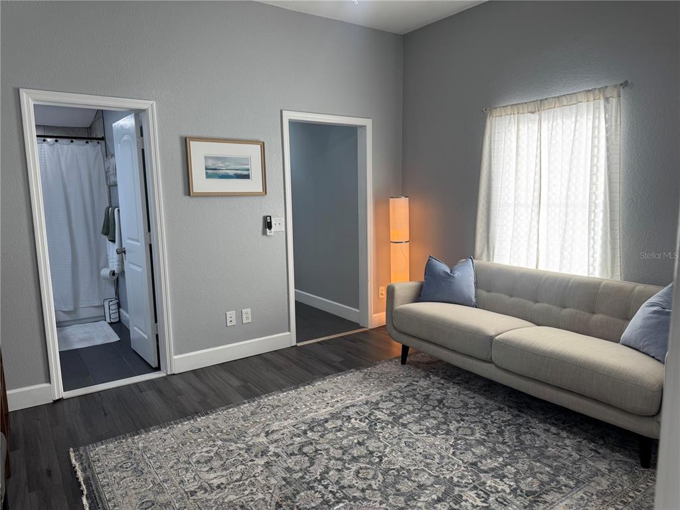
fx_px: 471
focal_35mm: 24
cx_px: 340
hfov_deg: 71.6
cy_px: 255
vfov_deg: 56.8
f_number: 1.78
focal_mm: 6.76
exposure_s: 1/120
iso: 80
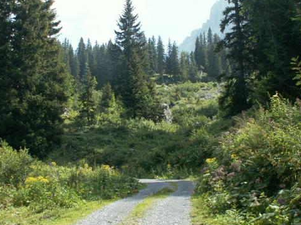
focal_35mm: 47
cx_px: 148
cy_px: 95
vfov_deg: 30.8
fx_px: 408
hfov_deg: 40.5
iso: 50
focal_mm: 5.86
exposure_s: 1/100
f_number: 5
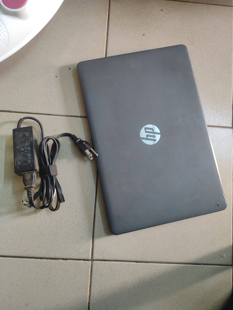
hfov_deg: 56.8
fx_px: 215
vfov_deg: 71.6
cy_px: 155
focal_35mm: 24
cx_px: 116
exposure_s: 1/33
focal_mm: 5.89
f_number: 1.89
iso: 1183
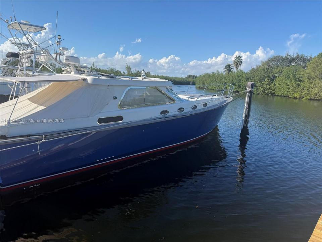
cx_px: 161
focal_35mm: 24
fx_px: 223
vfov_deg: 56.8
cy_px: 121
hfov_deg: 71.6
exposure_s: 1/3759
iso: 80
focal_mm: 6.76
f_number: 1.78
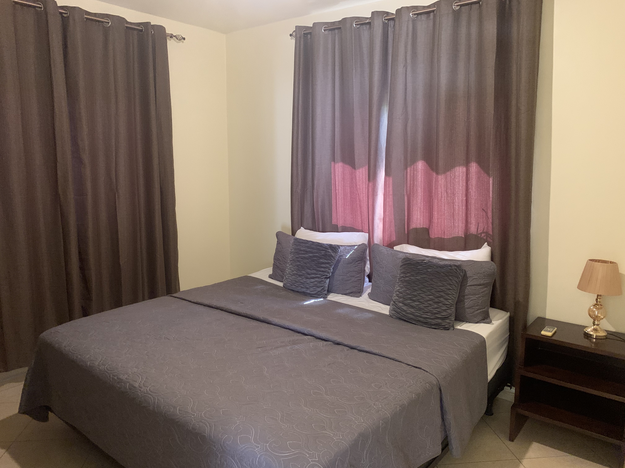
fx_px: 469
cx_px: 312
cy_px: 234
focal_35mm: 26
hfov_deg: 67.3
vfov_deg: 53.1
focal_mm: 4.25
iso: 500
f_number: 1.8
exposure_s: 1/30
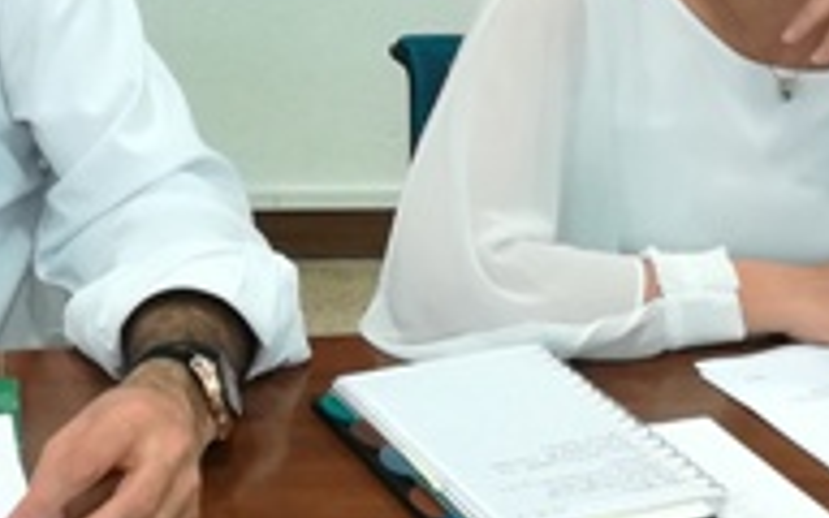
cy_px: 43
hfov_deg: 22.4
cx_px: 263
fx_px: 2079
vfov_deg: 14.1
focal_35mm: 92
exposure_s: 1/33.3
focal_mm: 3.83
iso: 200
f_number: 2.2
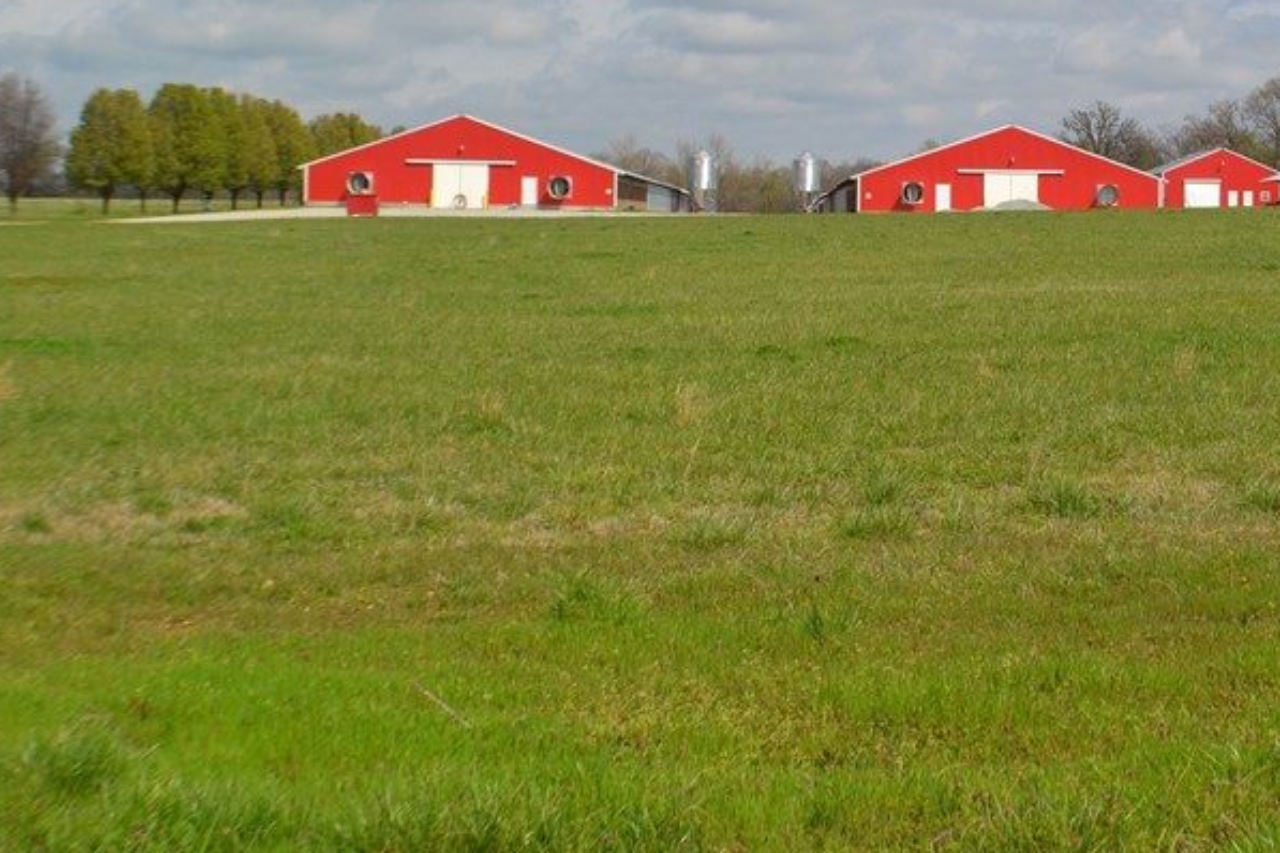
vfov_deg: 18.9
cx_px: 1132
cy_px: 103
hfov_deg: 27.5
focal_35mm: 71
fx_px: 2524
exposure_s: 1/320
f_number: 9
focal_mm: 26
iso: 100
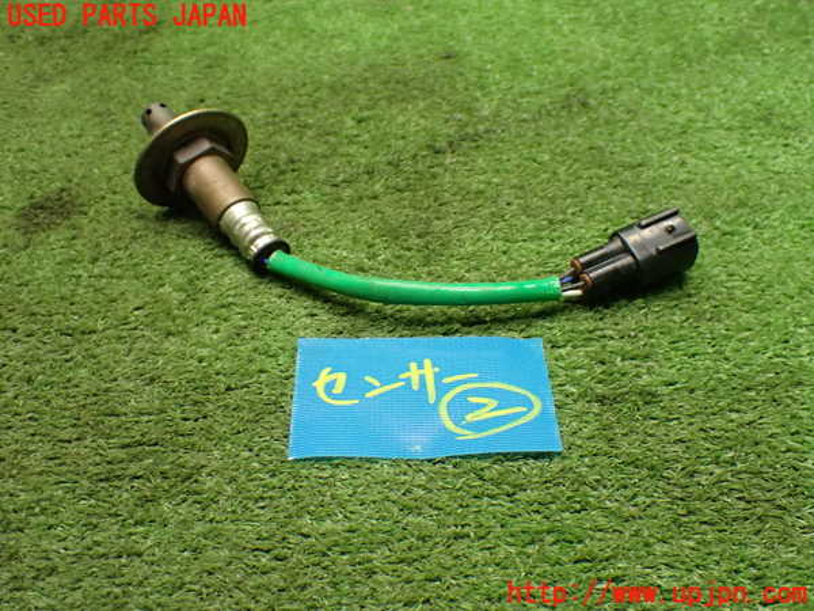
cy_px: 306
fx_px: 1035
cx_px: 407
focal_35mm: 44
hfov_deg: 42.9
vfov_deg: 32.9
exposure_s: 1/80
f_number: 2.9
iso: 800
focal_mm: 7.84
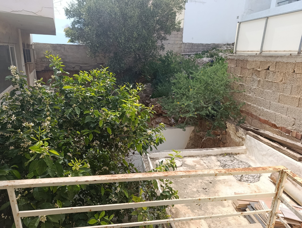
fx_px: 201
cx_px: 151
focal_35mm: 23
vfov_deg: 59.0
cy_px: 114
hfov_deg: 73.8
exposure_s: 1/257
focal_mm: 6.11
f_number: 1.65
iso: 50
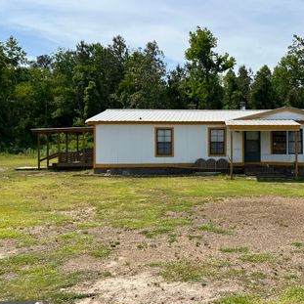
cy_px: 136
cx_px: 239
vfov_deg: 44.9
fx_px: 368
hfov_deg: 43.1
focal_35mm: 37
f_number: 1.5
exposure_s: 1/5319
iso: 50
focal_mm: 5.7
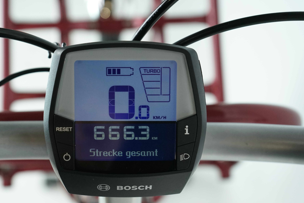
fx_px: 507
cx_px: 123
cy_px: 118
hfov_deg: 33.3
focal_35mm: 60
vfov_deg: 22.6
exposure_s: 1/200
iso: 2500
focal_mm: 50
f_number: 5.6
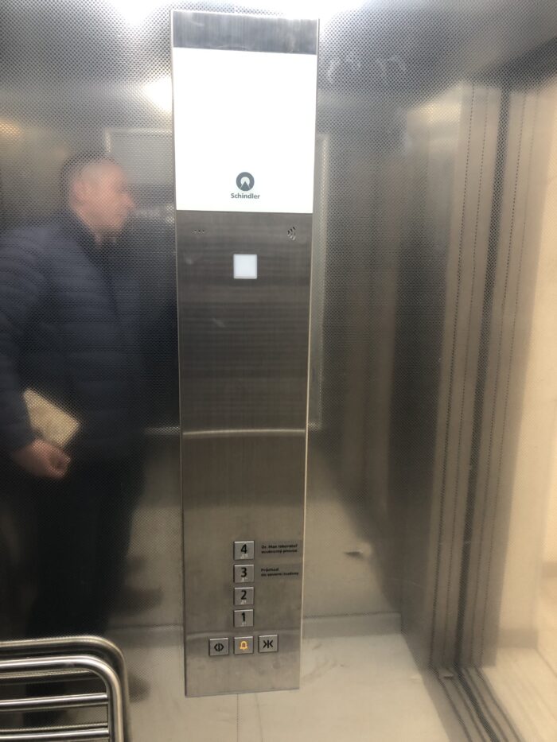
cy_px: 371
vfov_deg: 63.4
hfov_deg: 49.8
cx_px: 278
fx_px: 601
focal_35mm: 28
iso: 50
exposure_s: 1/15
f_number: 1.8
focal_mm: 3.99
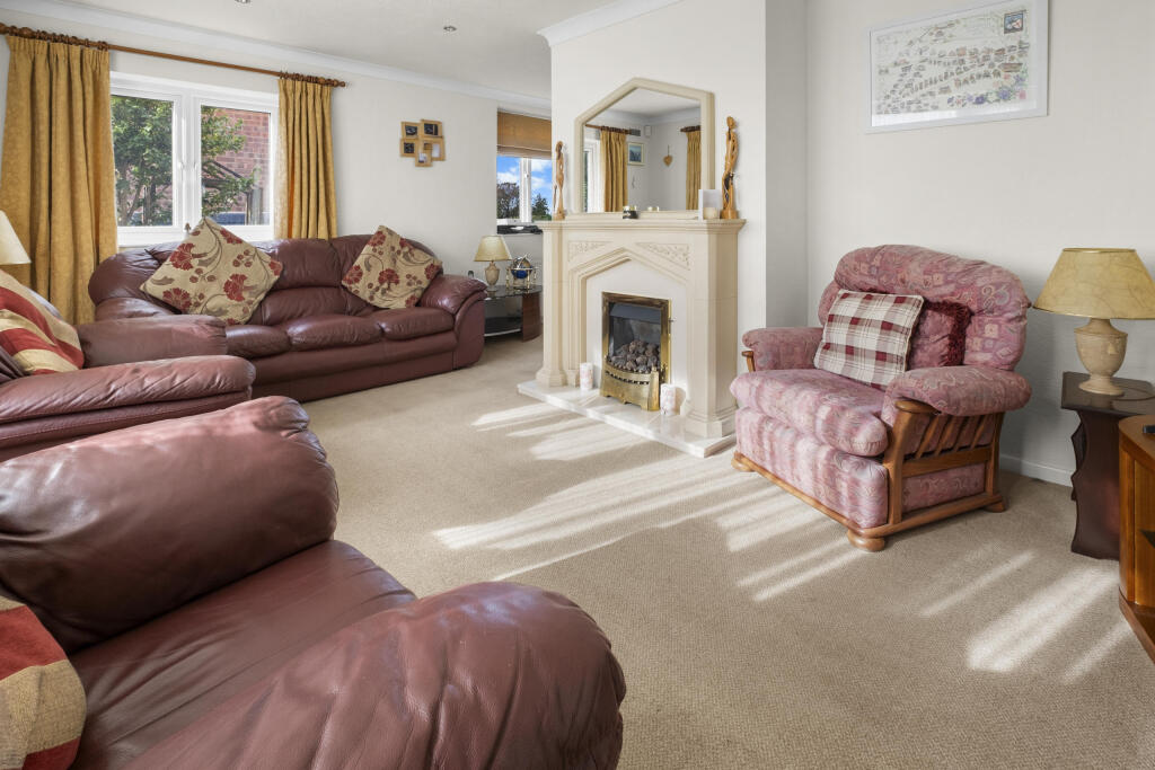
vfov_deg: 77.3
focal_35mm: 15
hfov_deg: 100.4
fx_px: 481
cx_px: 578
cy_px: 385
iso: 800
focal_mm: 10
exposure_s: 1/15
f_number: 8
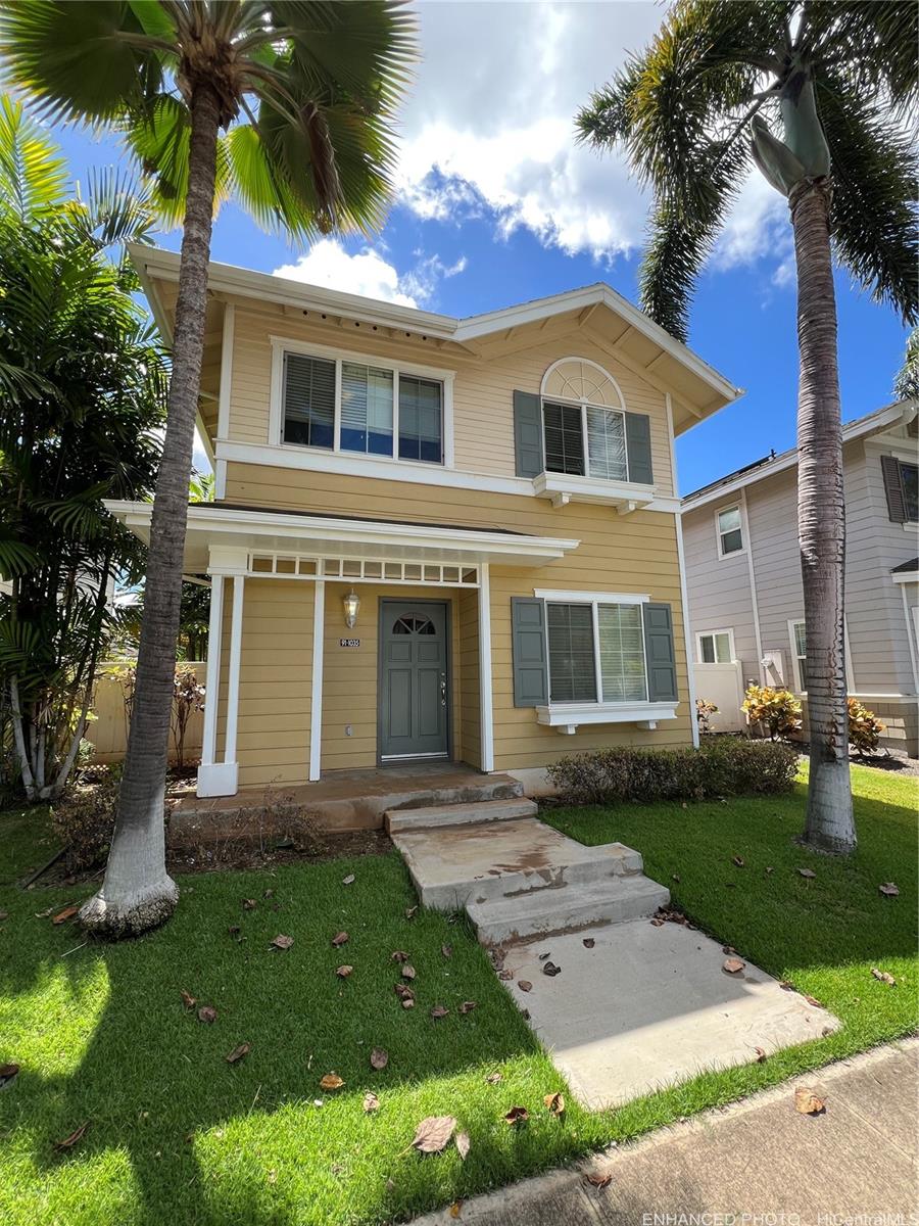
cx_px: 460
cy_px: 613
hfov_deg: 89.9
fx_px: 460
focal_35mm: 13
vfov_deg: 106.2
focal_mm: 1.57
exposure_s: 1/388
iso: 32
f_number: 1.8
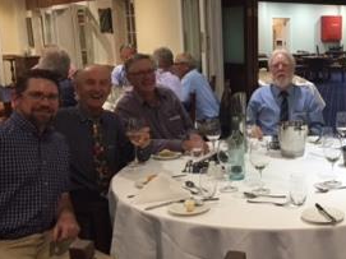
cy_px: 130
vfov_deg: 30.2
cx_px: 282
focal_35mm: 48
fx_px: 480
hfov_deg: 38.1
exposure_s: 1/20
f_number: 2.2
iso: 250
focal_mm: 4.15
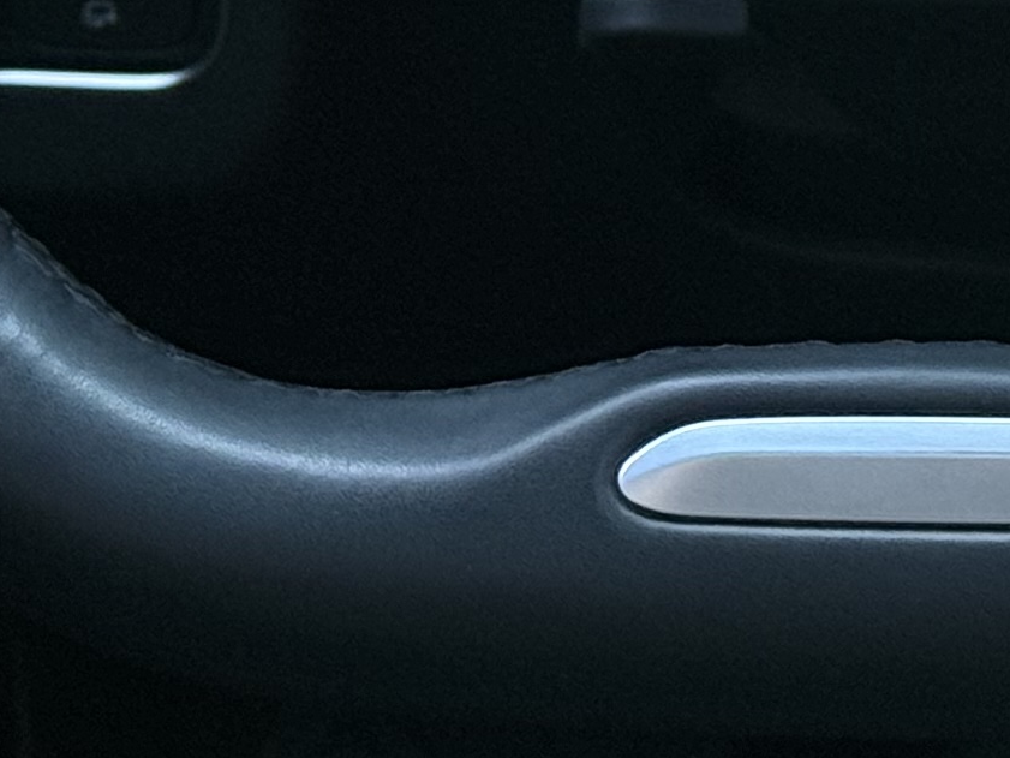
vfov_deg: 6.2
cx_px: 857
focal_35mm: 230
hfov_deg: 8.6
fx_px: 6712
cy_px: -941
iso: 200
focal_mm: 6.76
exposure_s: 1/60
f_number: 1.78
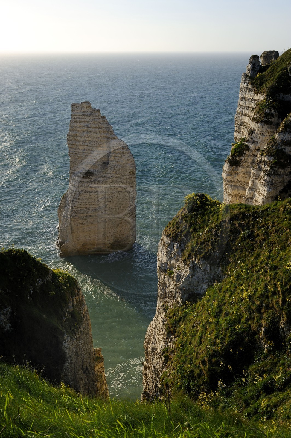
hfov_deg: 36.8
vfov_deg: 53.2
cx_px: 146
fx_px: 437
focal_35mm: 36
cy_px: 219
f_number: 11
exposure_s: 1/250
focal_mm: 36
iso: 200
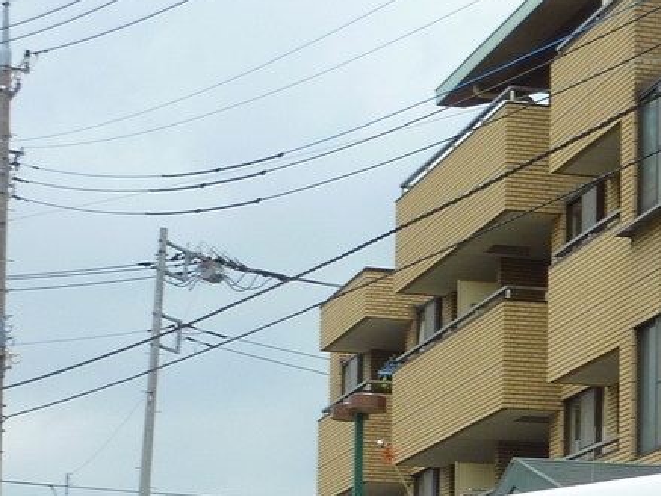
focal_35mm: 151
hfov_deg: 12.6
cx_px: 882
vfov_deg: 9.7
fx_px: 2884
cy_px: 646
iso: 80
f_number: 3.9
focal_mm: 9.1
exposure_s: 1/400
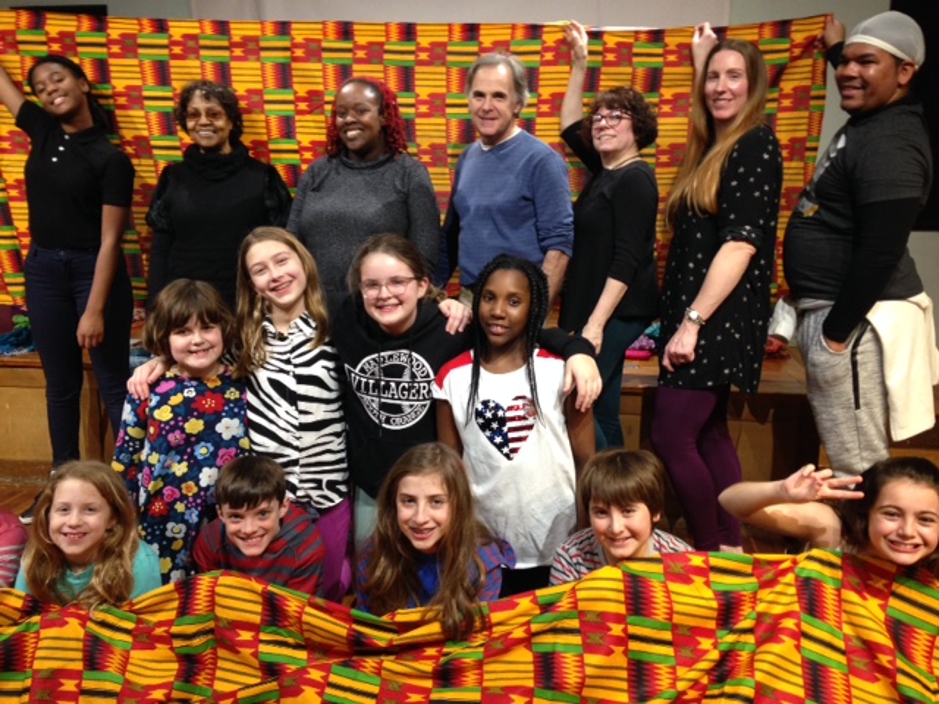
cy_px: 352
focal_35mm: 33
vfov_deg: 42.9
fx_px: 895
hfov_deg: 55.4
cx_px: 470
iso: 160
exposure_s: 1/20
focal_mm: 4.12
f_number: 2.4
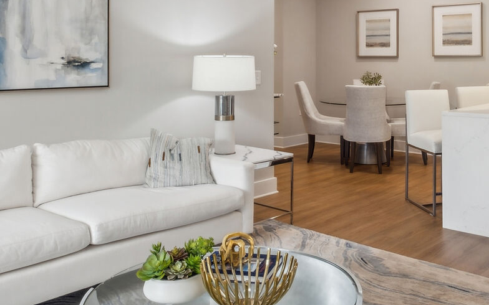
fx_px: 520
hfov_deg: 49.8
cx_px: 309
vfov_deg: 31.8
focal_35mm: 39
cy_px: 53
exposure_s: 1/4
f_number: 8
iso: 320
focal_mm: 10
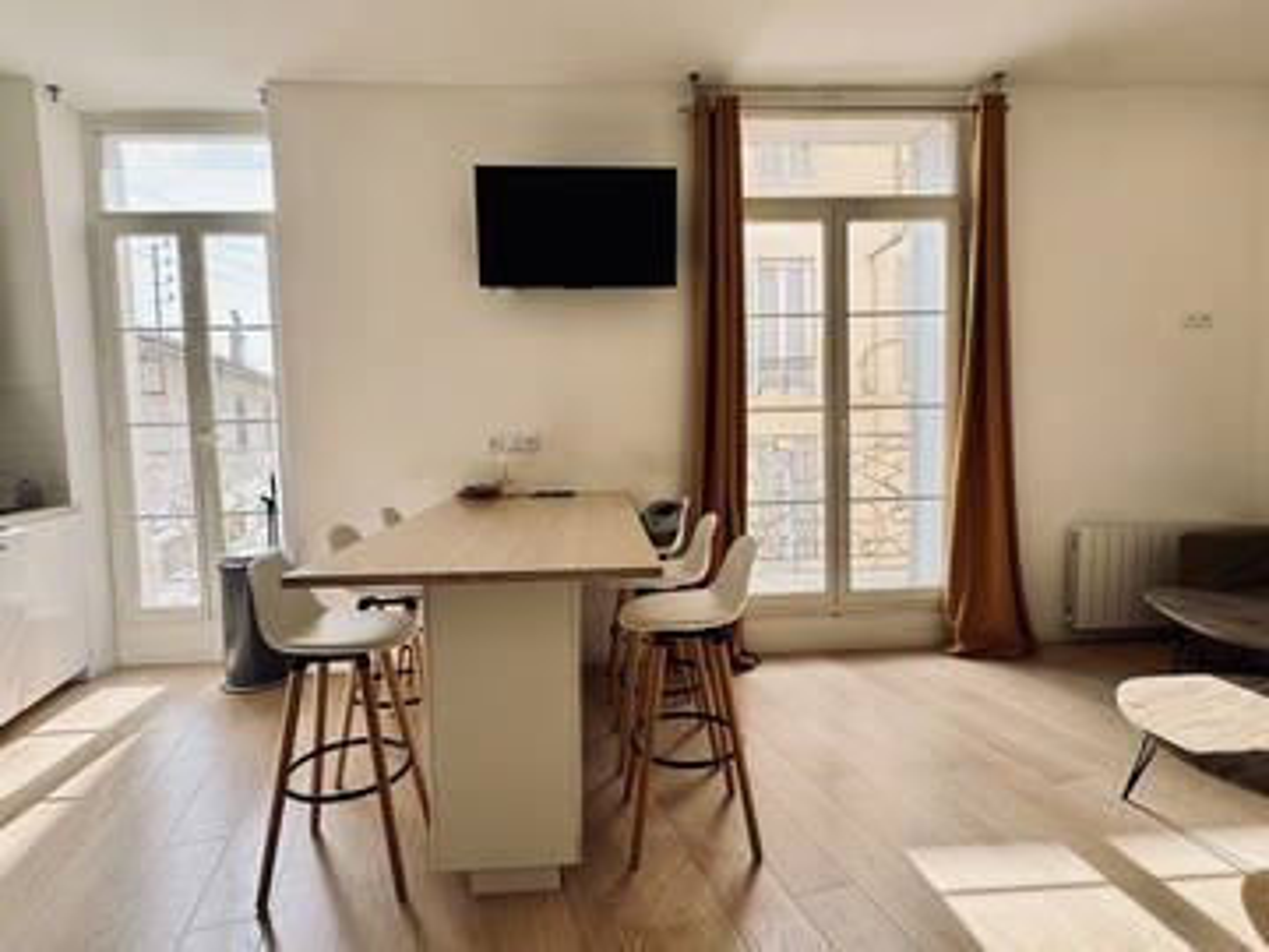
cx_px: 634
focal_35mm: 14
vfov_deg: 85.7
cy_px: 476
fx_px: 513
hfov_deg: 102.1
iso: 40
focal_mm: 2.22
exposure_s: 1/181
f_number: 2.2
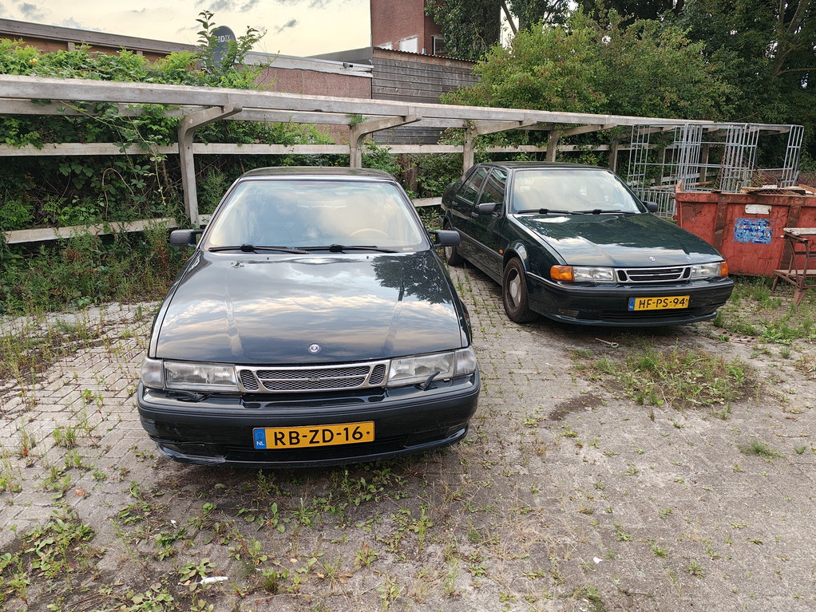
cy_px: 308
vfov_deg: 56.8
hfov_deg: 71.6
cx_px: 415
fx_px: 566
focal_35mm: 24
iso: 403
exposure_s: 1/100
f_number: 1.6
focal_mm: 6.57
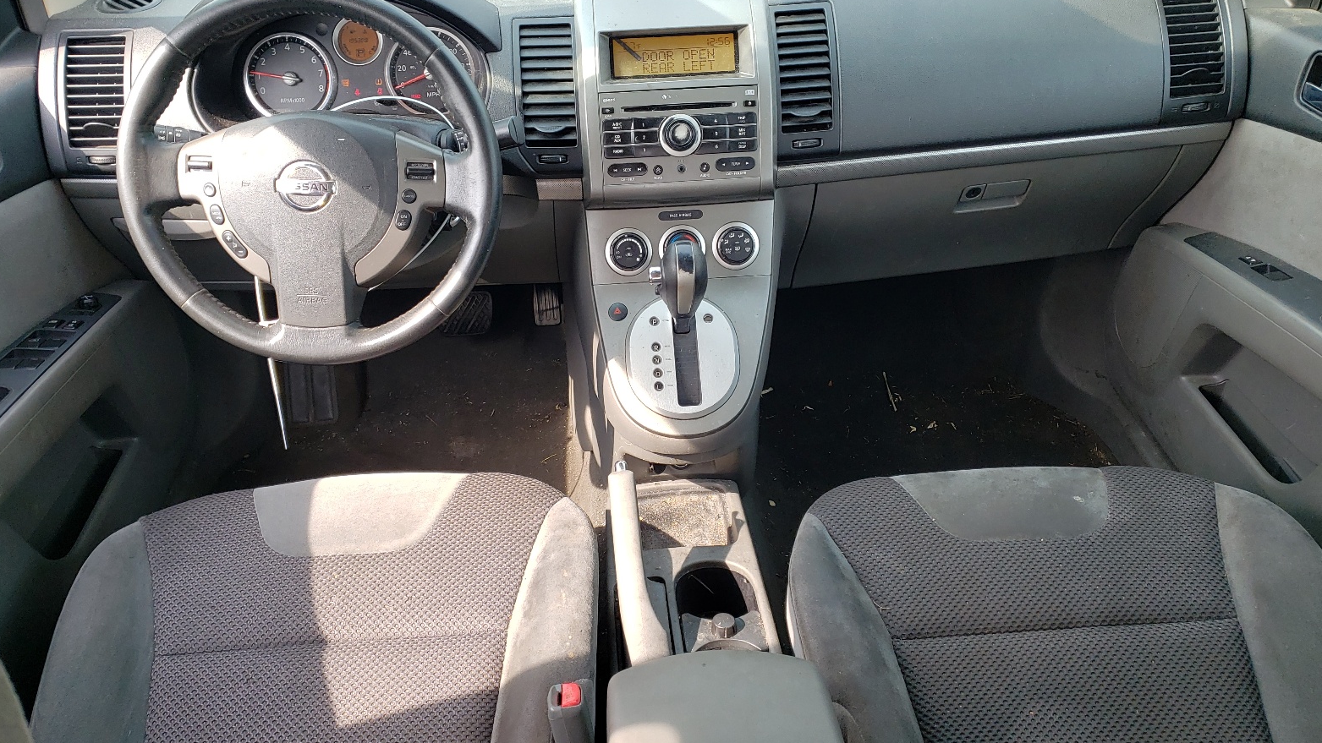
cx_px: 661
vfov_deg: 40.2
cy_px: 387
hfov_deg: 66.1
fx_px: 1017
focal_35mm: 29
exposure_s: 1/323
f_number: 1.5
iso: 50
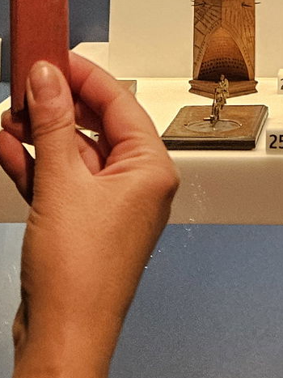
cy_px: -378
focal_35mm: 105
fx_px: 1145
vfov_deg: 15.2
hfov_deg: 13.7
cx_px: 332
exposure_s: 1/61.5
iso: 320
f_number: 1.8
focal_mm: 5.4
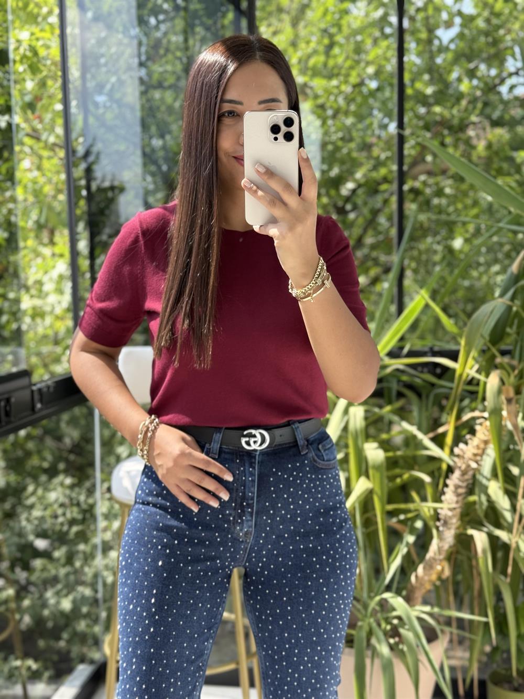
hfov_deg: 30.3
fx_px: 969
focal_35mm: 48
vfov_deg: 39.7
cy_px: 350
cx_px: 262
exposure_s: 1/538
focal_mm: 6.76
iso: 64
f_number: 1.78
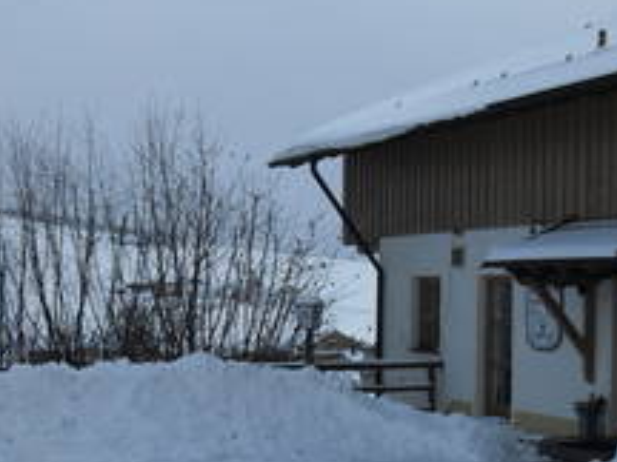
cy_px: 319
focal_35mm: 74
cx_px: 314
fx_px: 1319
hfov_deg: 26.3
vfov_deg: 19.8
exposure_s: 1/90
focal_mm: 7
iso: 100
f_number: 10
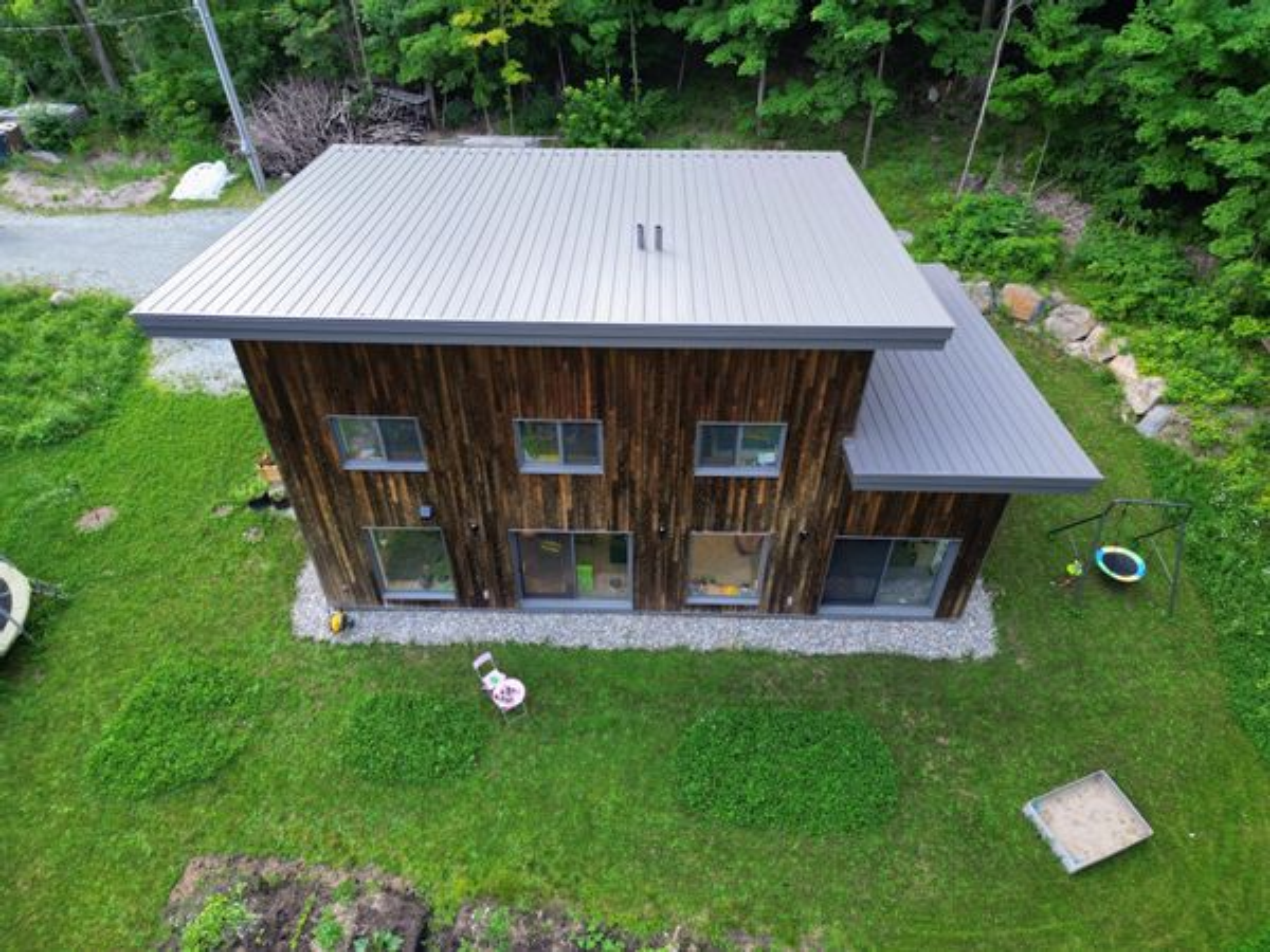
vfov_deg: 56.8
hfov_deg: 71.6
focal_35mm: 24
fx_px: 881
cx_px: 635
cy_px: 476
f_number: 1.7
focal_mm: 6.72
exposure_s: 1/30
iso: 100
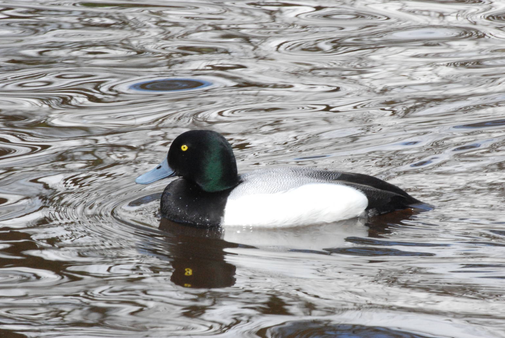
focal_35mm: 464
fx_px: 6517
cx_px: 247
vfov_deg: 3.0
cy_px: 168
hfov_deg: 4.4
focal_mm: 300
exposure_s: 1/160
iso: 1600
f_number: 32
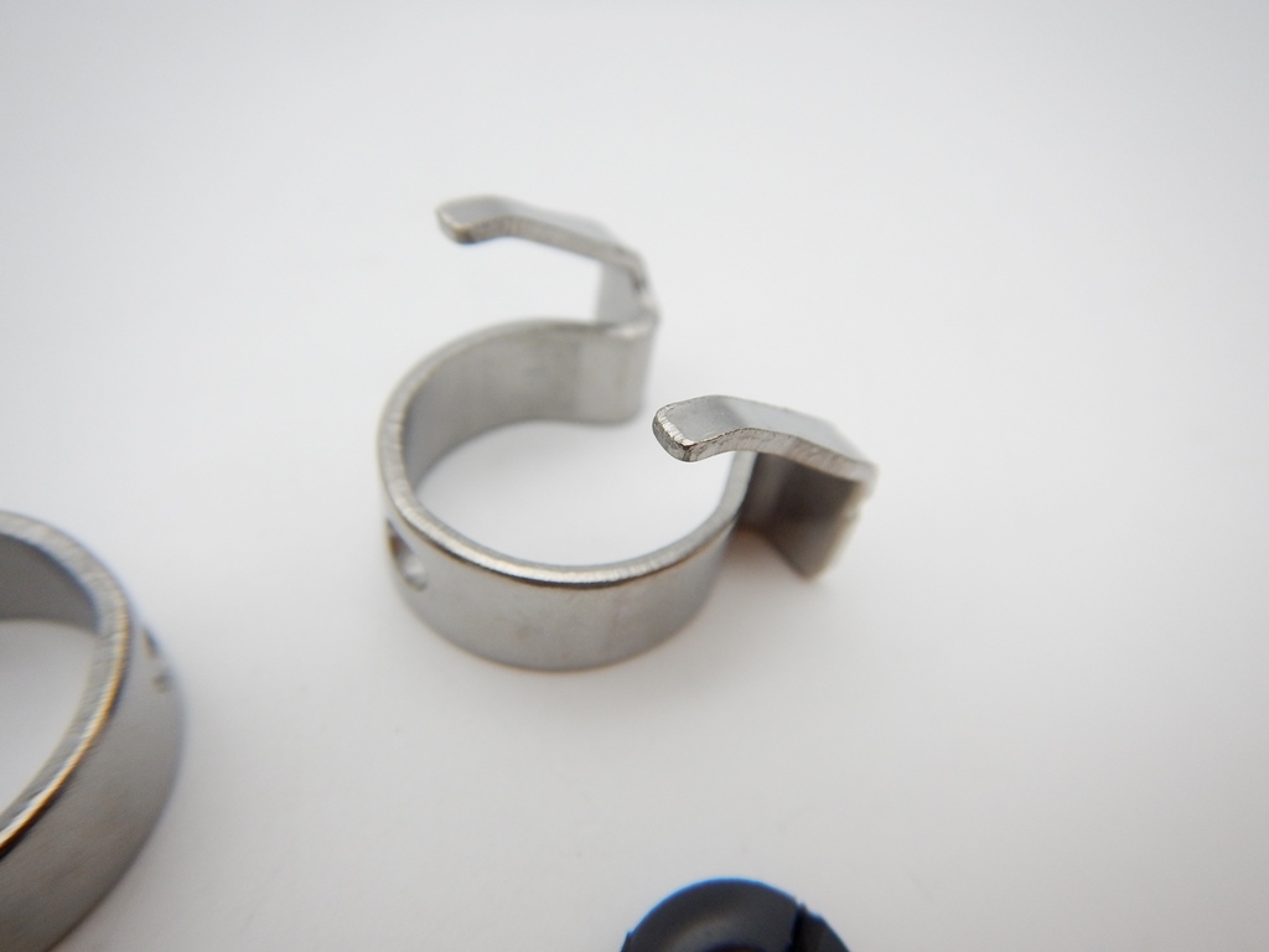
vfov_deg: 56.8
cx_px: 634
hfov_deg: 71.6
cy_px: 476
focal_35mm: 24
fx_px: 880
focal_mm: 4.3
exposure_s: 1/400
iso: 125
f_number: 2.8
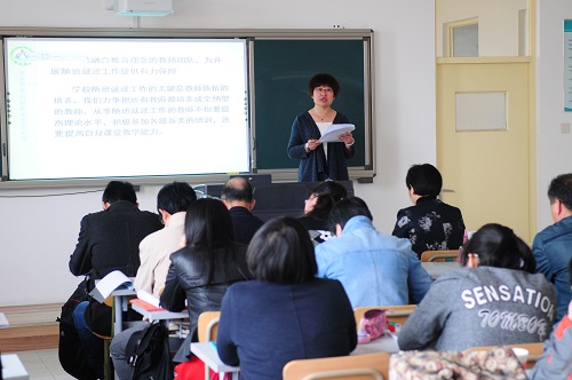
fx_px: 1309
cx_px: 286
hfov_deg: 24.6
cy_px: 190
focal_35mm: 82
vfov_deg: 16.5
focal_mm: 55
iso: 640
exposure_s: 1/60
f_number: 4
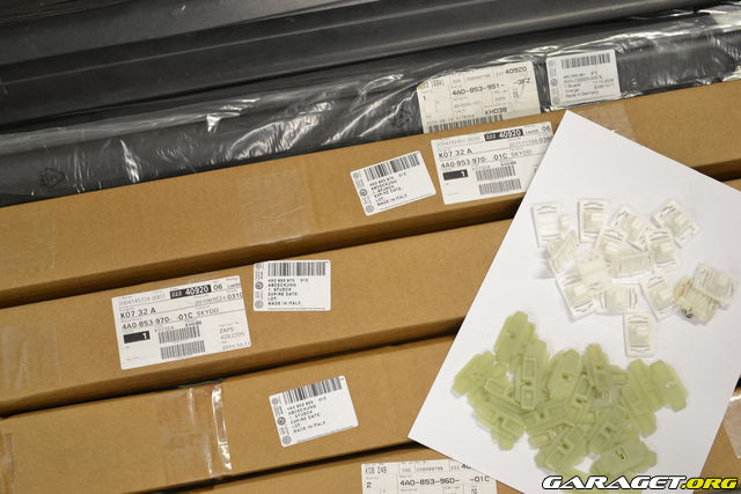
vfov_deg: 20.6
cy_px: 247
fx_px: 1359
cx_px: 370
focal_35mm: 66
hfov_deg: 30.5
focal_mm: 44
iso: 100
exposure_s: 1/3
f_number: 5.3
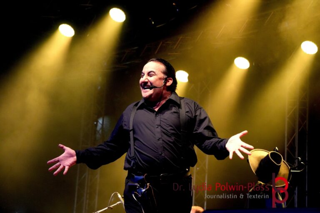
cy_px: 106
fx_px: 933
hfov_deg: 19.5
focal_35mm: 105
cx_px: 160
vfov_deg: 13.0
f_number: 5
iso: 4000
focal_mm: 70
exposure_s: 1/125
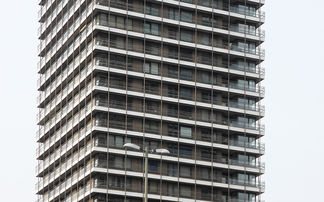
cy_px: 91
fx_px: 980
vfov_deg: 11.8
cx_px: 162
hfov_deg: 18.8
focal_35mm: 111
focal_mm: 17.1
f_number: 5.3
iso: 100
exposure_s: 1/320
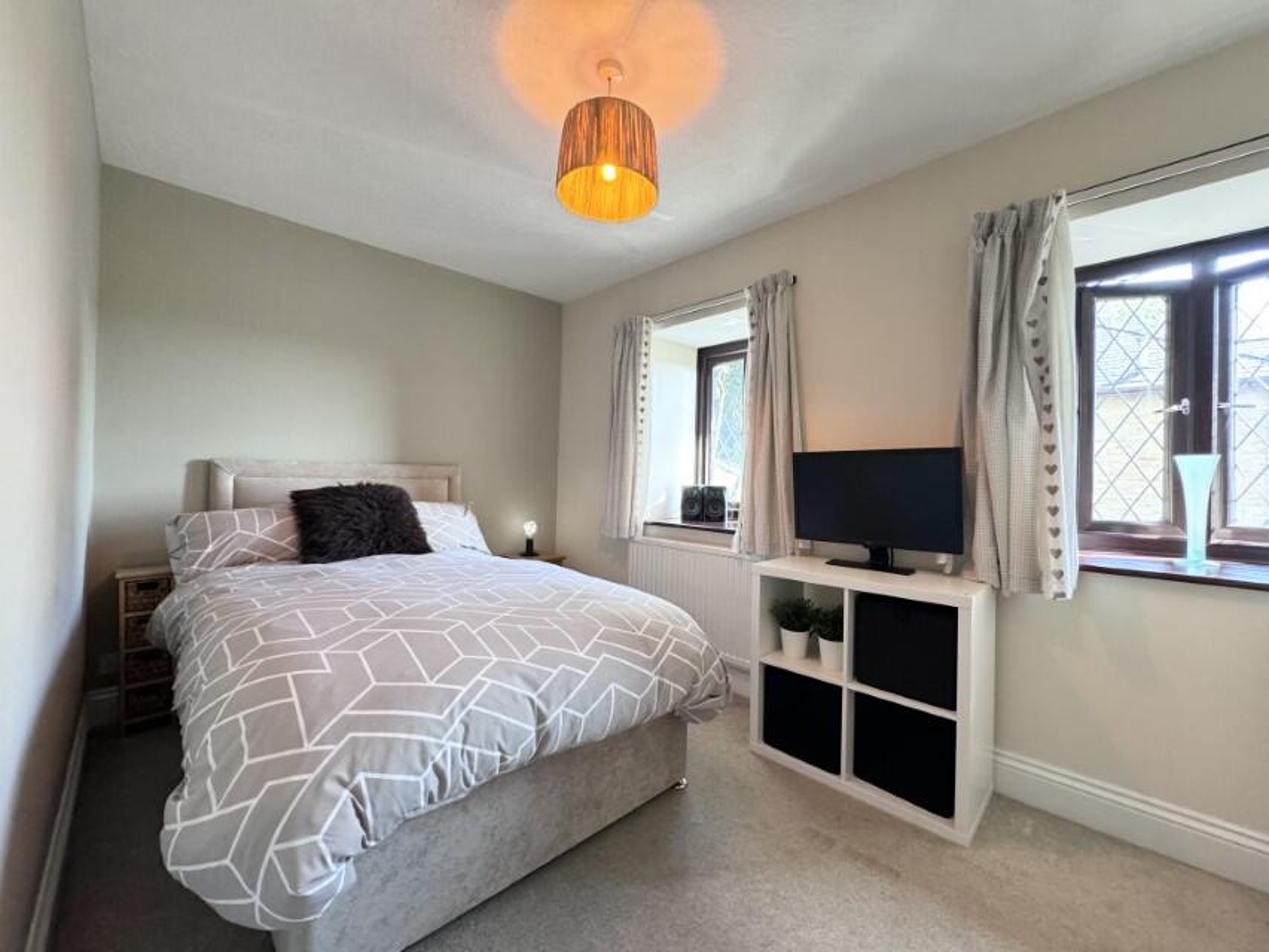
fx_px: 513
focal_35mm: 14
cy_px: 476
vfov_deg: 85.7
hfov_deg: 102.1
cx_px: 634
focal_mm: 2.22
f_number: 2.2
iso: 320
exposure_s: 1/100
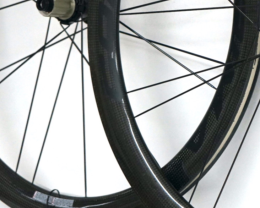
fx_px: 947
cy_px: 26
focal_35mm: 123
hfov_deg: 15.4
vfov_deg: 12.5
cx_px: 250
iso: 2000
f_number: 4.5
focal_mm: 48
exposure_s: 1/160
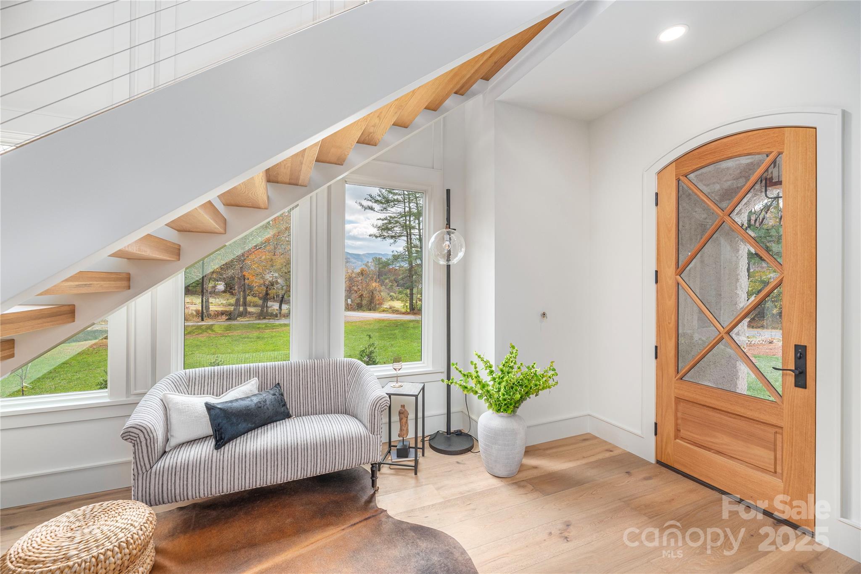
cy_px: 287
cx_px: 430
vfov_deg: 81.2
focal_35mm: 14
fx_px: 335
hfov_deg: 104.3
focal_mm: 14
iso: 320
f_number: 7.1
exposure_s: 1/200
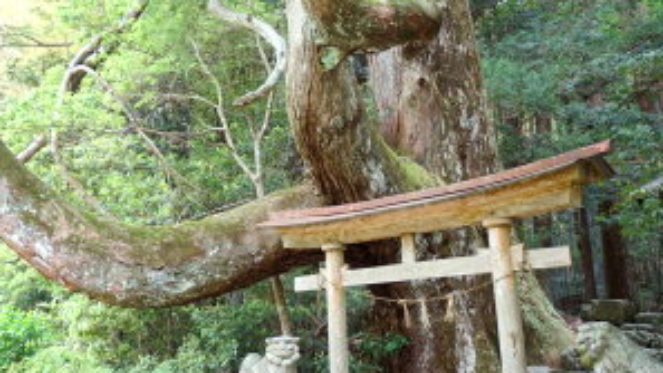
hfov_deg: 47.6
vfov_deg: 28.3
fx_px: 738
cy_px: 151
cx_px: 221
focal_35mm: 42
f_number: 2.8
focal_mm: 26
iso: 400
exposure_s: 1/10
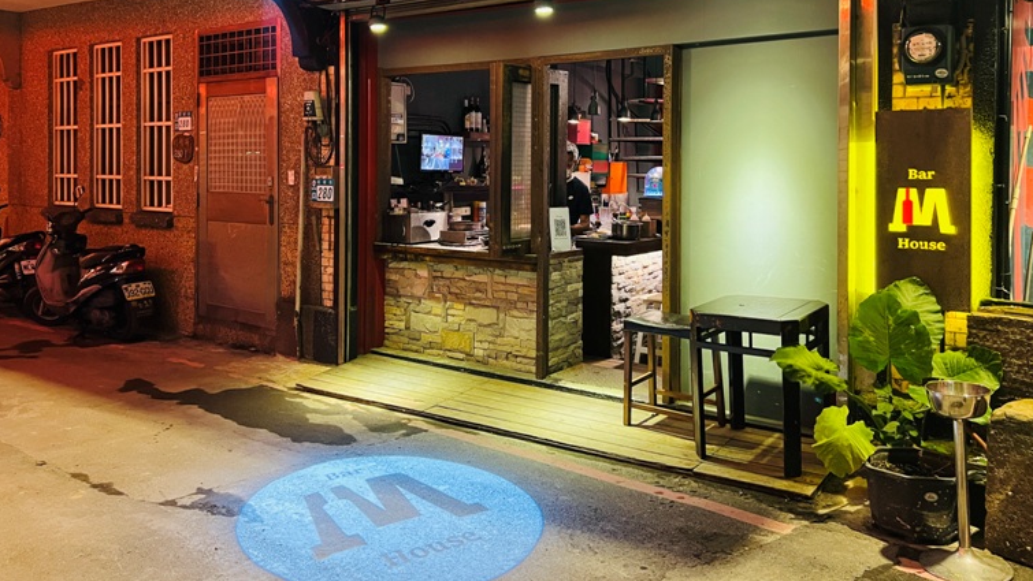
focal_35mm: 30
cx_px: 542
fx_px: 822
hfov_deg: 64.3
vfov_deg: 38.3
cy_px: 174
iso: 500
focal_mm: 5.7
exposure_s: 1/40
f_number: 1.5
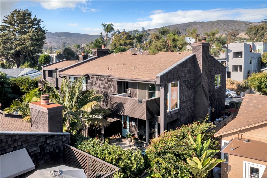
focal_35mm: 28
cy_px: 89
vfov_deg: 46.4
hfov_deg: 65.5
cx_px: 134
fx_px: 208
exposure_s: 1/1250
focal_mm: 10.26
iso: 400
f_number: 7.1
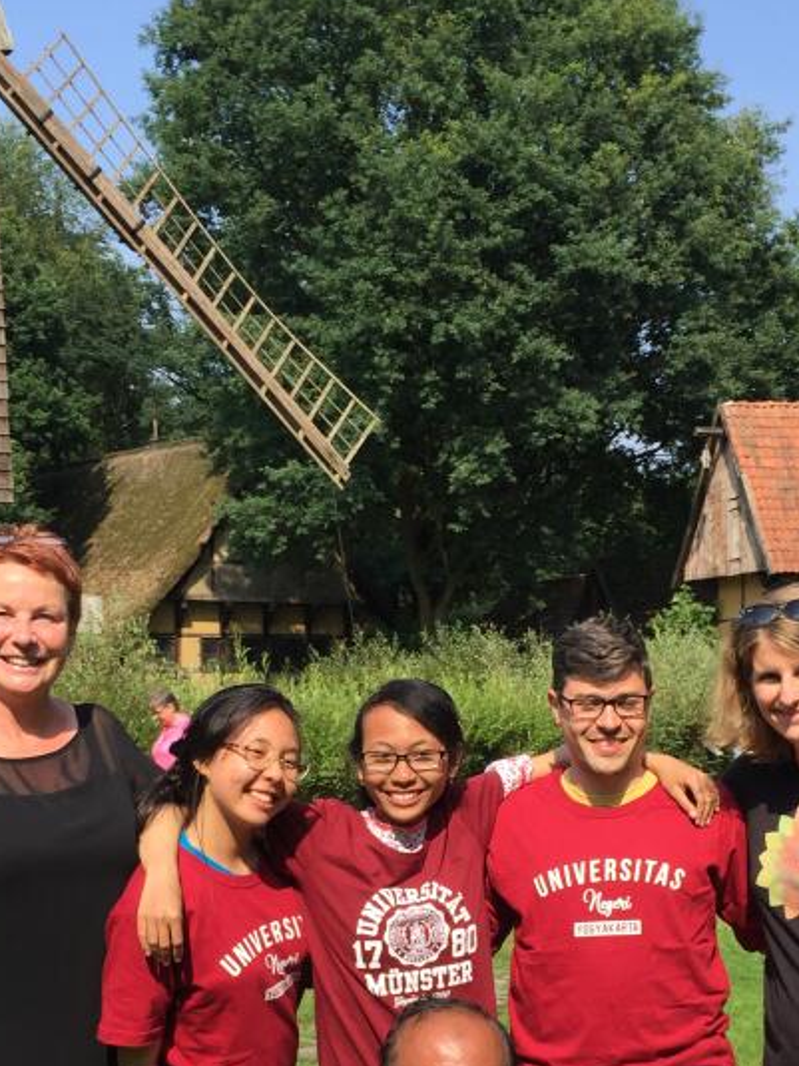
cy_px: 846
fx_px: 1693
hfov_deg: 26.5
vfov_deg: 34.0
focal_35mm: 55
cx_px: 445
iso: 32
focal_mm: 4.15
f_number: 2.2
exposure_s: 1/1364
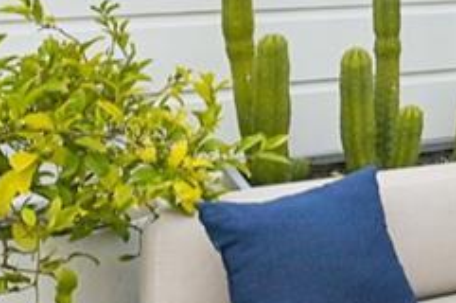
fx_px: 1101
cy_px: -88
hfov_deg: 17.1
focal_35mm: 87
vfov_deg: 15.0
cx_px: 914
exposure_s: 1/640
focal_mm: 14
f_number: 11
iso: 400
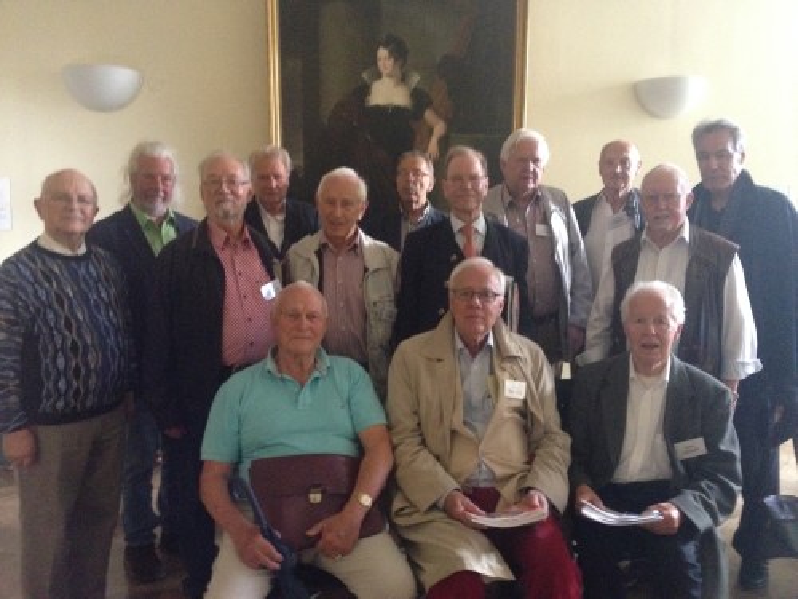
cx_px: 399
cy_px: 300
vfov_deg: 40.7
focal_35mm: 35
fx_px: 807
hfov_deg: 52.6
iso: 500
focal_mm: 4.28
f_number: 2.4
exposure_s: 1/15
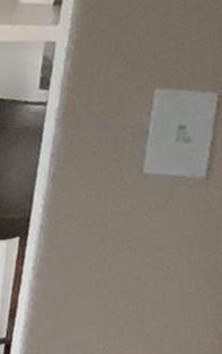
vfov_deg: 6.5
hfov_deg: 3.3
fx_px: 3099
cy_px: 436
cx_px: -1476
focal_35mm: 321
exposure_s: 1/30
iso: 50
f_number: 2.4
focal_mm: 3.3
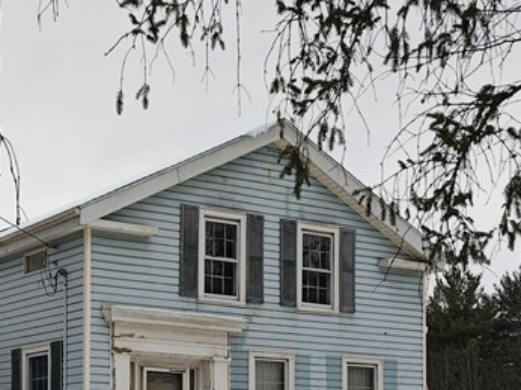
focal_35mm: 74
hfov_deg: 25.6
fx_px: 1113
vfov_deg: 19.2
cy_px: 411
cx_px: 68
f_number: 1.7
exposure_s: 1/200
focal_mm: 4.68
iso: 113
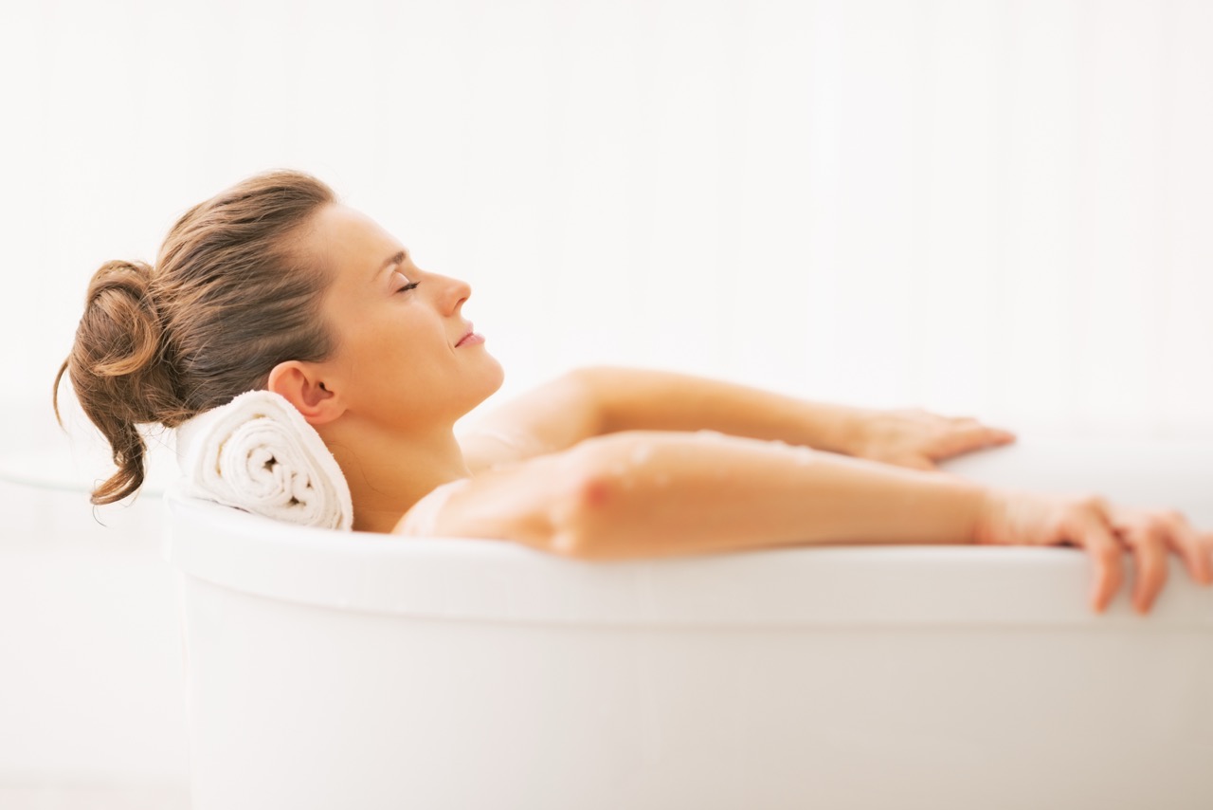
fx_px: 2864
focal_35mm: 85
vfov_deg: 16.1
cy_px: 405
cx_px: 606
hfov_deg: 23.9
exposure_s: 1/125
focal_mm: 85
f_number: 2
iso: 100
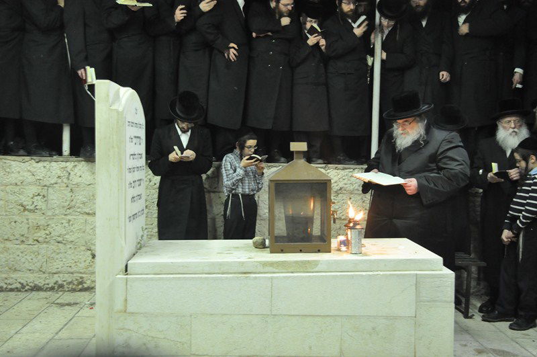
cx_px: 268
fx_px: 670
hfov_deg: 43.7
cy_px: 178
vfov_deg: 29.8
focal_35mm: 45
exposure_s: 1/25
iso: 2000
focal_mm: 30
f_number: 4.2
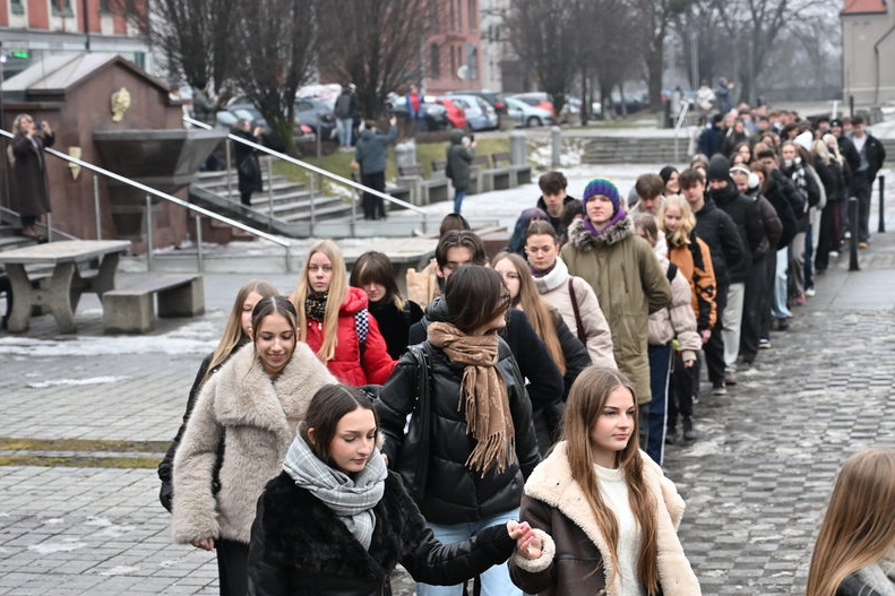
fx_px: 2113
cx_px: 575
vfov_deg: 16.0
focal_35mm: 85
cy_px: 414
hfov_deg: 23.8
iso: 2000
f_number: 4
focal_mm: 56
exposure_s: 1/800
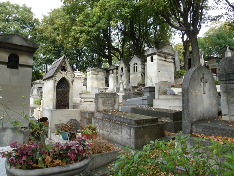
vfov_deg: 54.9
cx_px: 117
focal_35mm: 25
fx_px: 169
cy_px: 88
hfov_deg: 69.4
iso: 250
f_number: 3.3
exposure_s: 1/500
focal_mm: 4.1
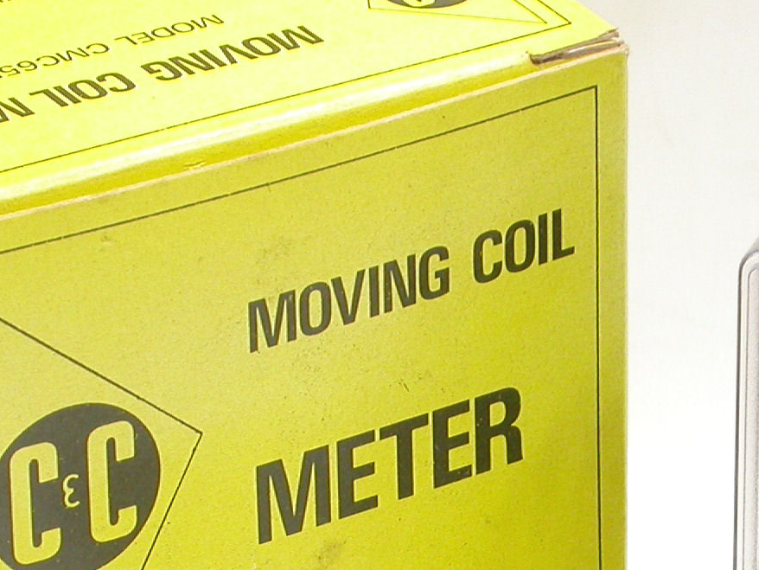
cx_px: 628
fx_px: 6185
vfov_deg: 5.3
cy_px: 582
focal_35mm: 282
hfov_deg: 7.0
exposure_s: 1/35.7
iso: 100
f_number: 4.1
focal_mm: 22.6
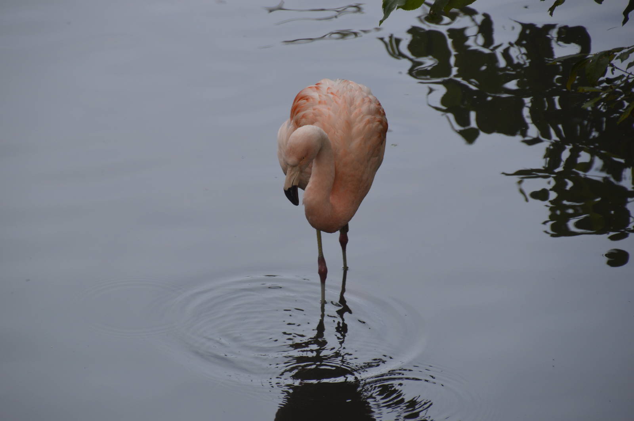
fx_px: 5279
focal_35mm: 300
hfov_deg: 6.9
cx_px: 317
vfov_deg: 4.6
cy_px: 210
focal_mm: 200
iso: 400
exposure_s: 1/400
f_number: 6.3
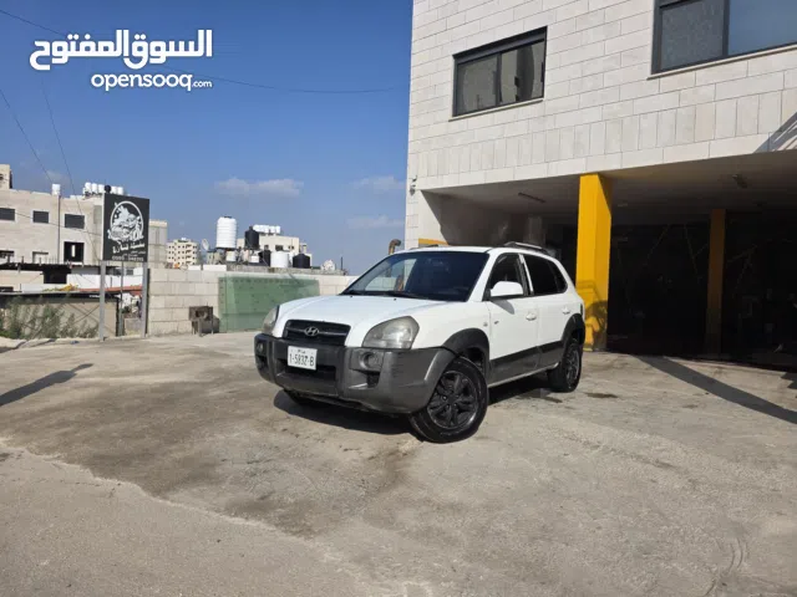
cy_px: 298
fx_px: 530
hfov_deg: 73.9
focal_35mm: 23
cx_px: 398
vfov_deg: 58.9
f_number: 1.7
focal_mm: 6.3
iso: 64
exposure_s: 1/7944
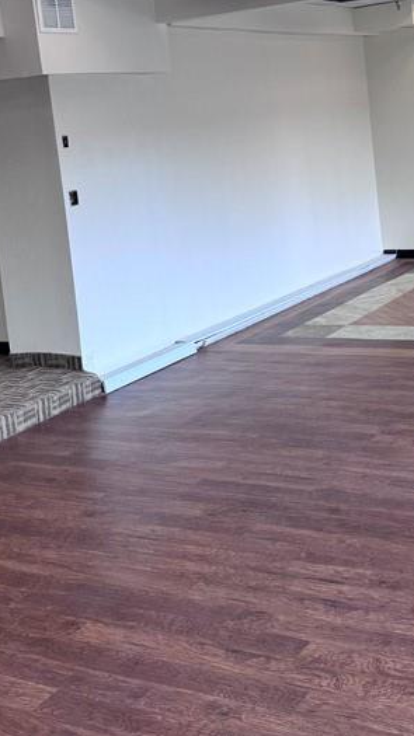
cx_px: 300
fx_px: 996
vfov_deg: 39.8
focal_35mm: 51
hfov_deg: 23.3
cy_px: 214
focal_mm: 6.76
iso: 80
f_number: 1.78
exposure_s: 1/383
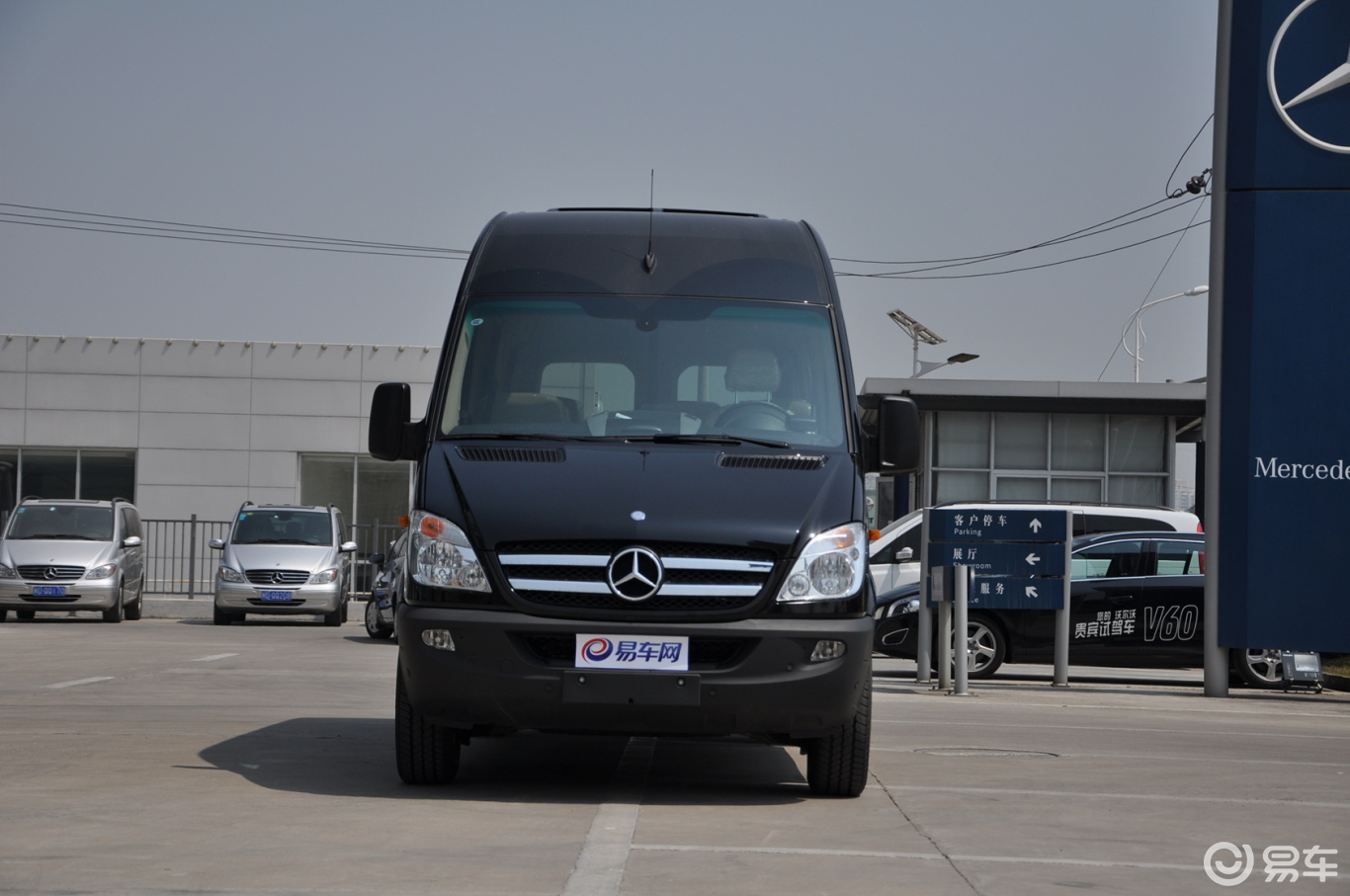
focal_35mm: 75
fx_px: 2809
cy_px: 448
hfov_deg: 27.0
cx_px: 675
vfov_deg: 18.1
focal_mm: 50
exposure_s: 1/2500
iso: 200
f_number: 5.6
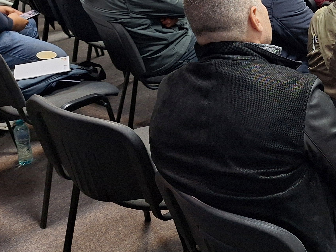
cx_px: 358
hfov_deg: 31.5
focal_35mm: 55
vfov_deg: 25.1
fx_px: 534
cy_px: -7
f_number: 1.8
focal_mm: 5.54
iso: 200
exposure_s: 1/33
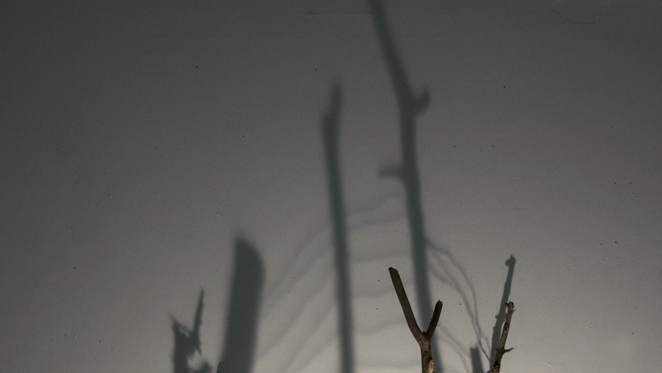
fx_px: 874
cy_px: 401
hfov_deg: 41.5
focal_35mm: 50
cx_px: 331
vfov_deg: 22.8
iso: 800
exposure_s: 1/50
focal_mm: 21
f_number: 3.8
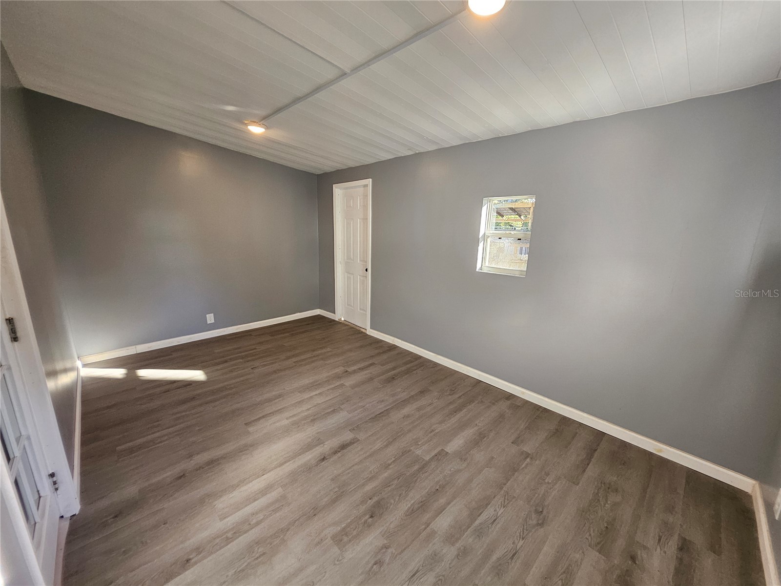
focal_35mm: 13
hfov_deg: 106.2
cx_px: 390
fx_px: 293
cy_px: 293
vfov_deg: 89.9
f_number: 2.2
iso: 125
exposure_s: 1/60
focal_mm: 1.74
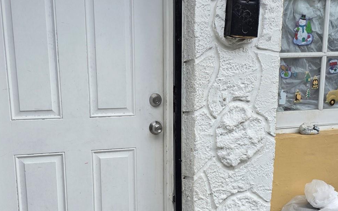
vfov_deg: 31.6
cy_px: 146
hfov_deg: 49.1
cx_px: 140
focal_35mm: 40
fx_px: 368
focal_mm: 6.25
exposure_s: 1/1554
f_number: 1.7
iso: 80
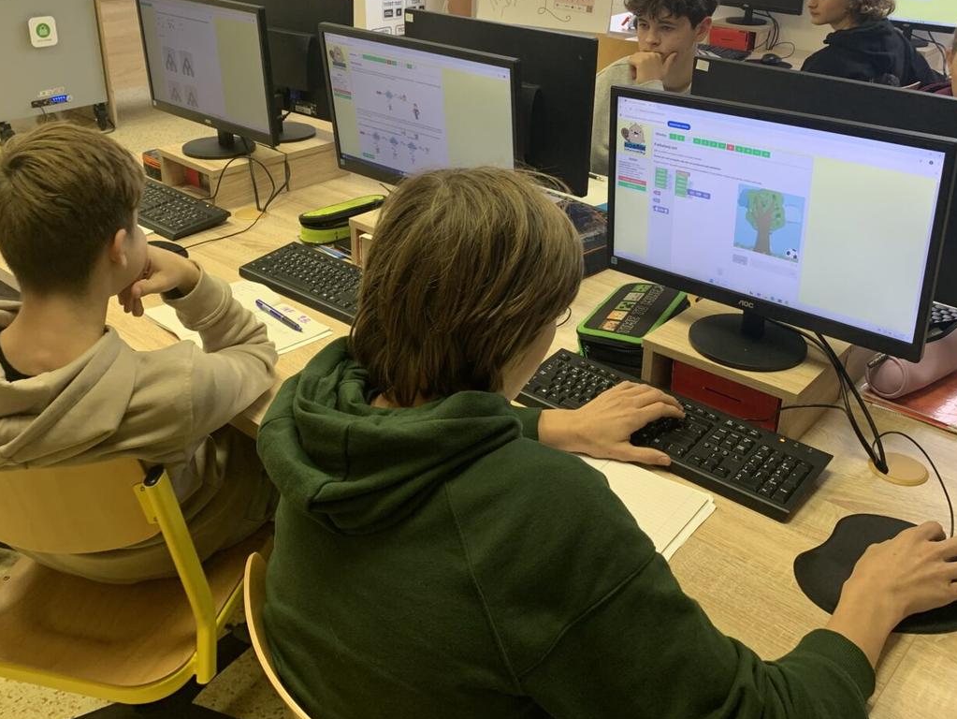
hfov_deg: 53.9
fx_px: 940
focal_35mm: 34
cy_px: 254
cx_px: 487
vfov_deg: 41.4
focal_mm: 4.25
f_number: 1.8
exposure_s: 1/50
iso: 80
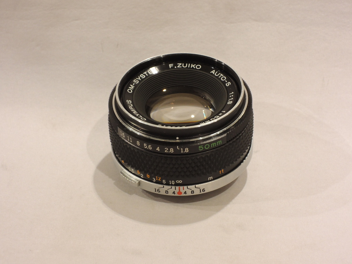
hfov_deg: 19.6
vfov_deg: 14.8
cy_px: 132
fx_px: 1017
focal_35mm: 100
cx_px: 176
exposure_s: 1/60
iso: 400
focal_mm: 17.9
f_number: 5.5
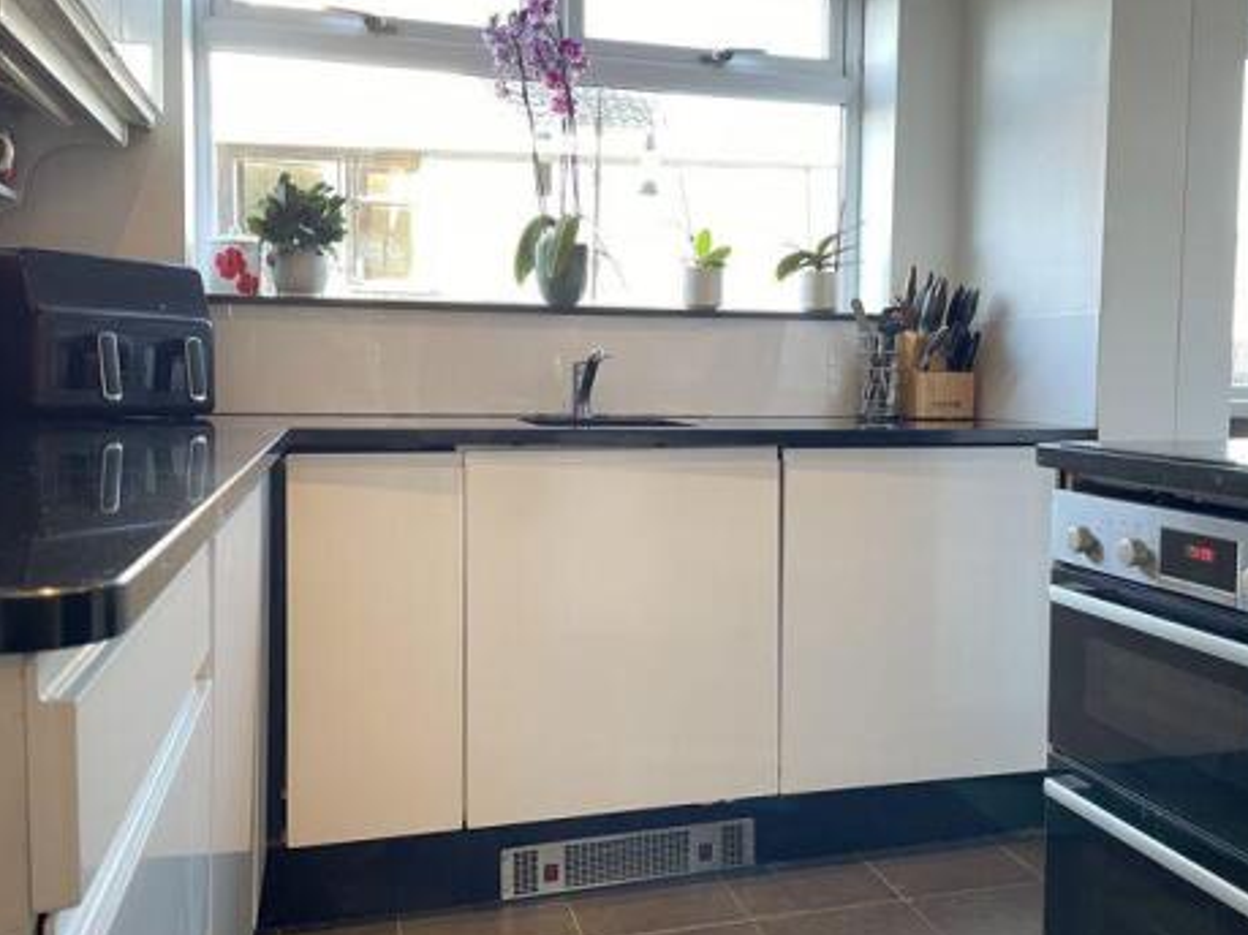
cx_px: 722
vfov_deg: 42.9
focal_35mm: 33
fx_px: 1189
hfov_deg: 55.1
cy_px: 458
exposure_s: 1/50
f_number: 1.6
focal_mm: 4.2
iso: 160
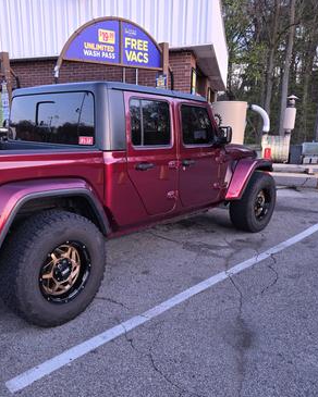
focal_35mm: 31
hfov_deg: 46.6
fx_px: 365
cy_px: 203
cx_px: 117
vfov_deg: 57.2
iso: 64
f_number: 1.8
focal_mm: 5.4
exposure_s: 1/60
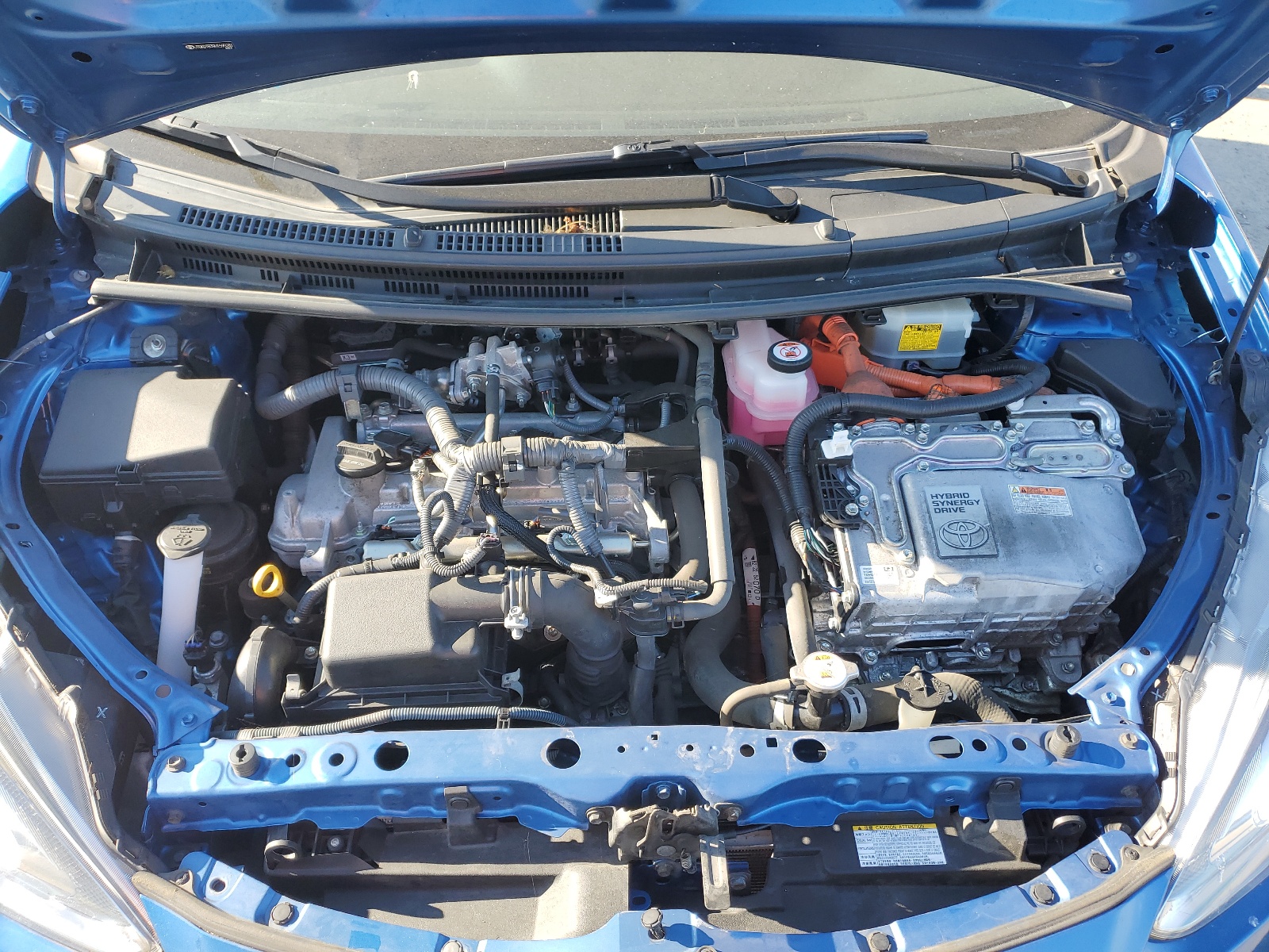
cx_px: 634
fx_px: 953
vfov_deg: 53.1
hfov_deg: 67.3
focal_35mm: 26
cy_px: 476
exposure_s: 1/357
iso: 50
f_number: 1.5
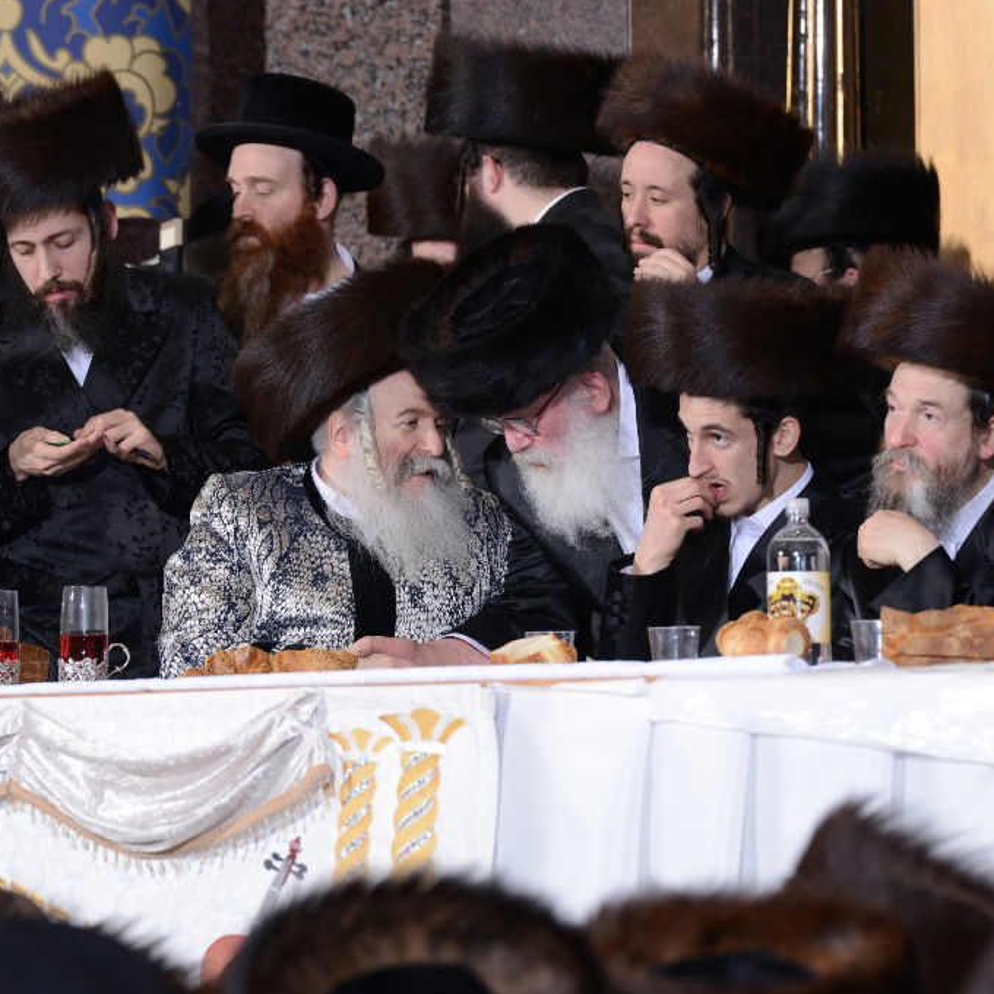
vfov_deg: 6.8
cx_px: 481
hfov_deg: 6.8
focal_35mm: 256
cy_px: 497
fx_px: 8317
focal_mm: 200
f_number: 8
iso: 640
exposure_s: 1/160
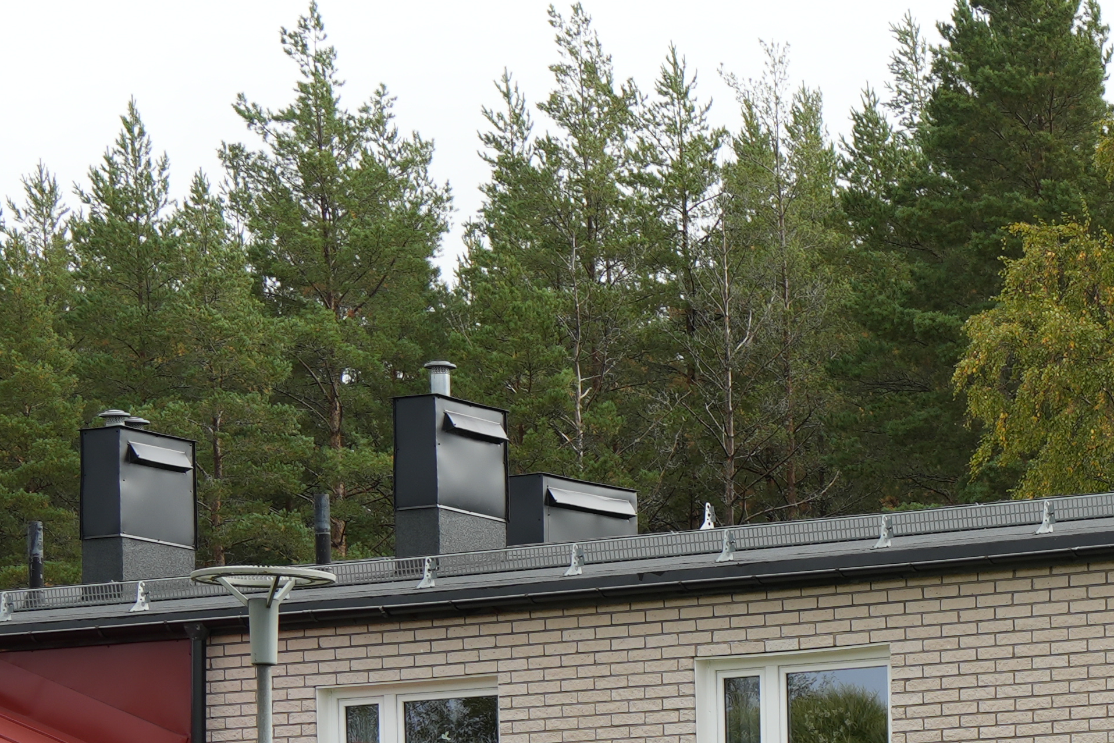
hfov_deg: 11.1
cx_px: 1272
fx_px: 5663
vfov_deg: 7.3
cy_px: 1277
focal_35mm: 183
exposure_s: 1/50
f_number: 9
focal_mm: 50
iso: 100
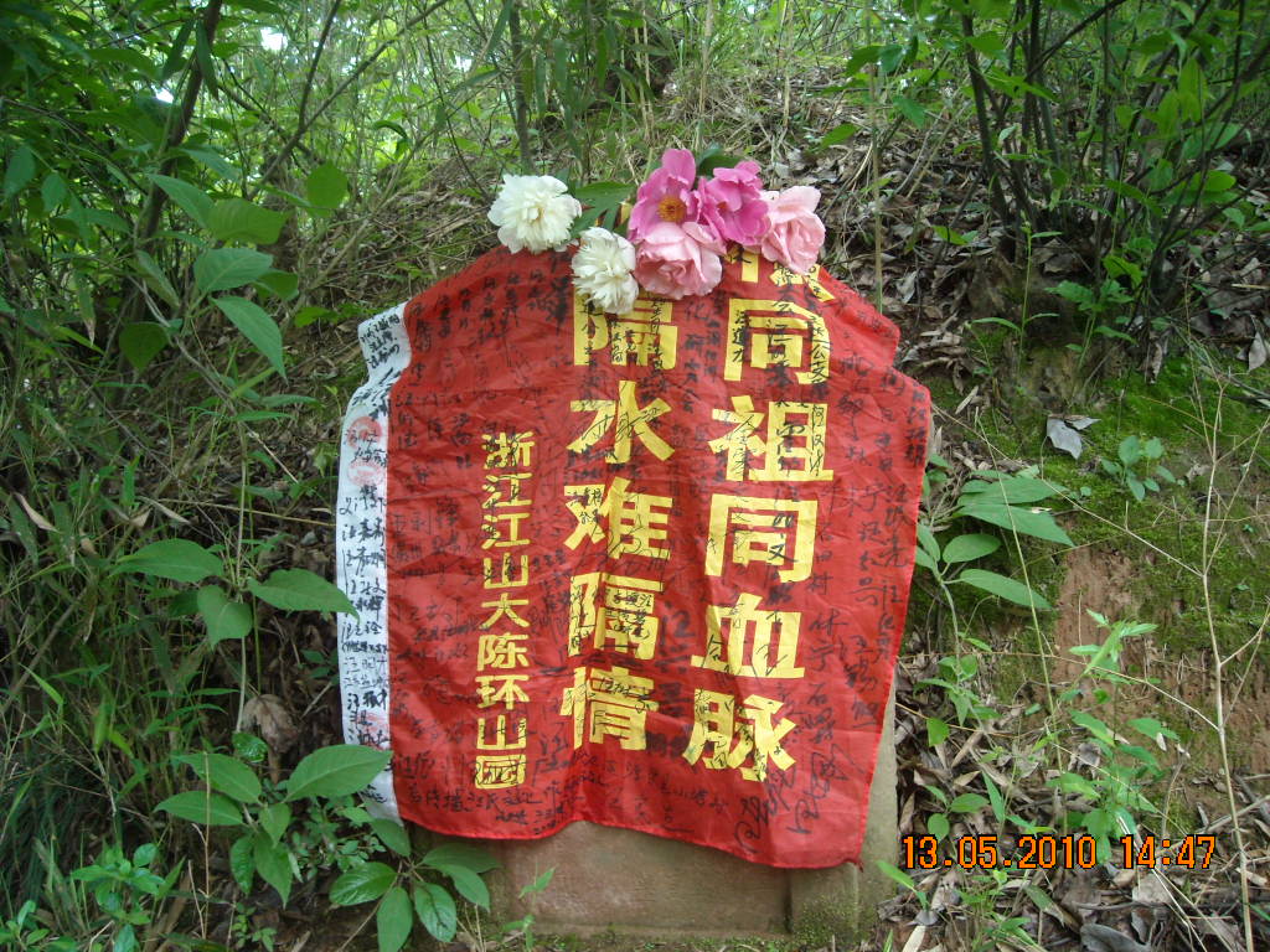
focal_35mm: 35
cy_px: 476
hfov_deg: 52.6
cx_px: 635
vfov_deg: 40.7
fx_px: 1284
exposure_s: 1/60
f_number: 2.8
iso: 147
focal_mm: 5.7
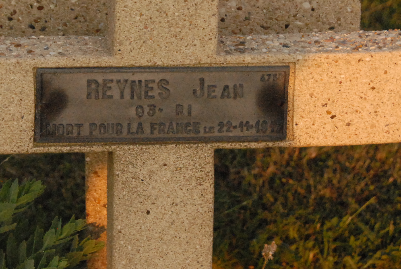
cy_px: 60
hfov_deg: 10.7
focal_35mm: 191
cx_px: 162
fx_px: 2132
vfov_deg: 7.2
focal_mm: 62
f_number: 7.1
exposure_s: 1/1250
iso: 1600
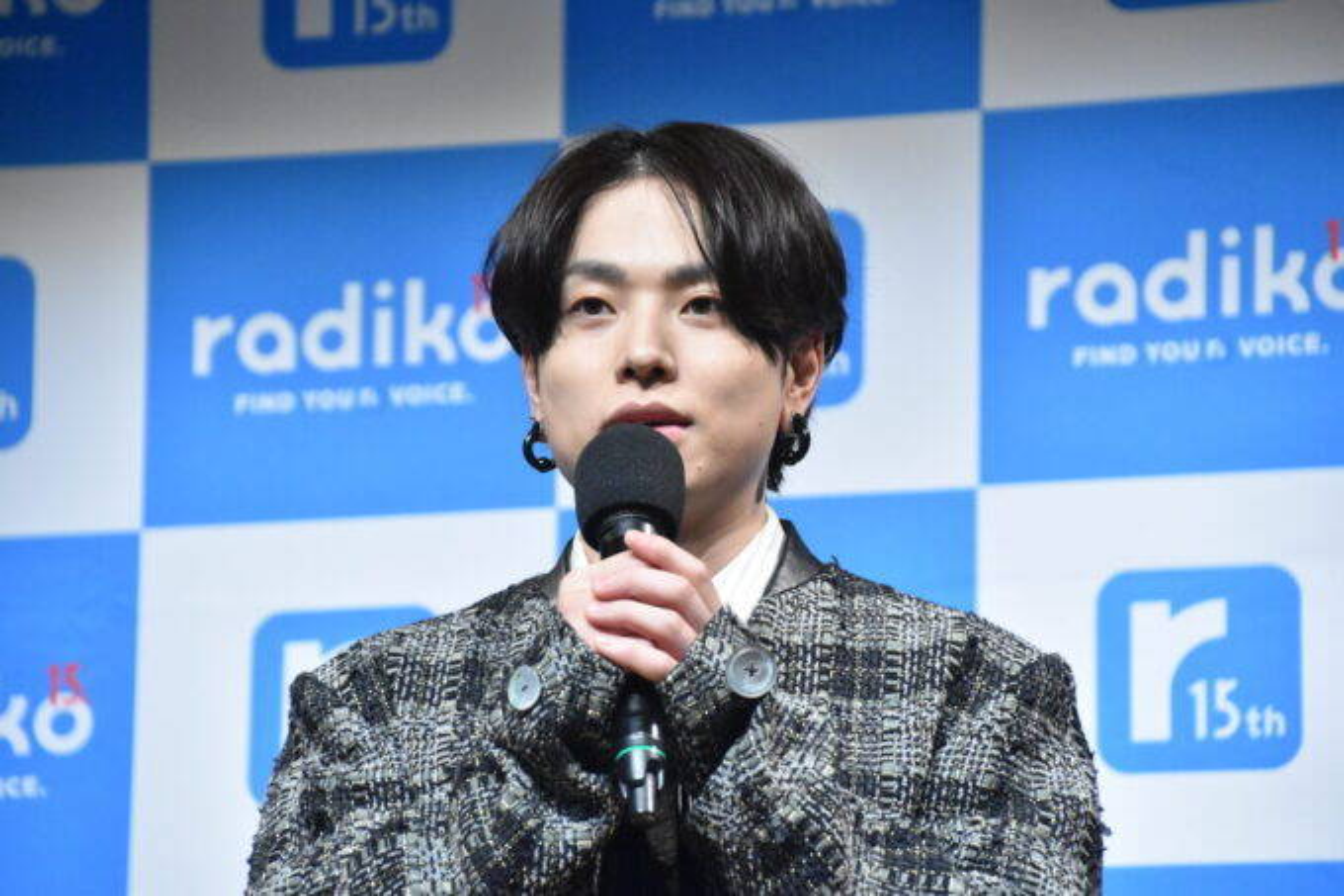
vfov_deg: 5.4
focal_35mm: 255
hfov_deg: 8.1
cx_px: 672
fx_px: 9517
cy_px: 448
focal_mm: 170
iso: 6400
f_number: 6.3
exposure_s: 1/200
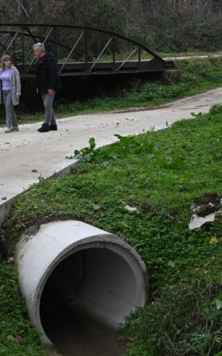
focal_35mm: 80
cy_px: 178
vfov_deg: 25.8
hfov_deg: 16.2
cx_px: 39
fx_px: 774
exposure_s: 1/250
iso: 200
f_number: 6.3
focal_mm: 52
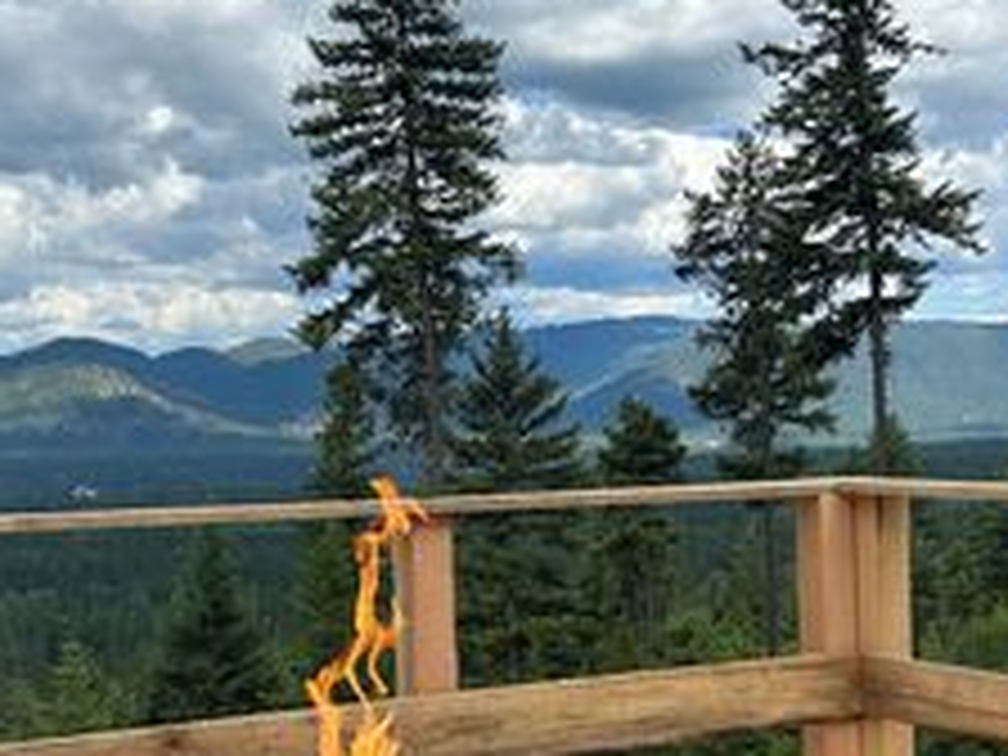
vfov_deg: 25.2
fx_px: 1689
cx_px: 540
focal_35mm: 58
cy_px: 452
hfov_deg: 33.2
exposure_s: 1/4630
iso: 50
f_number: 1.5
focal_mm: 5.7
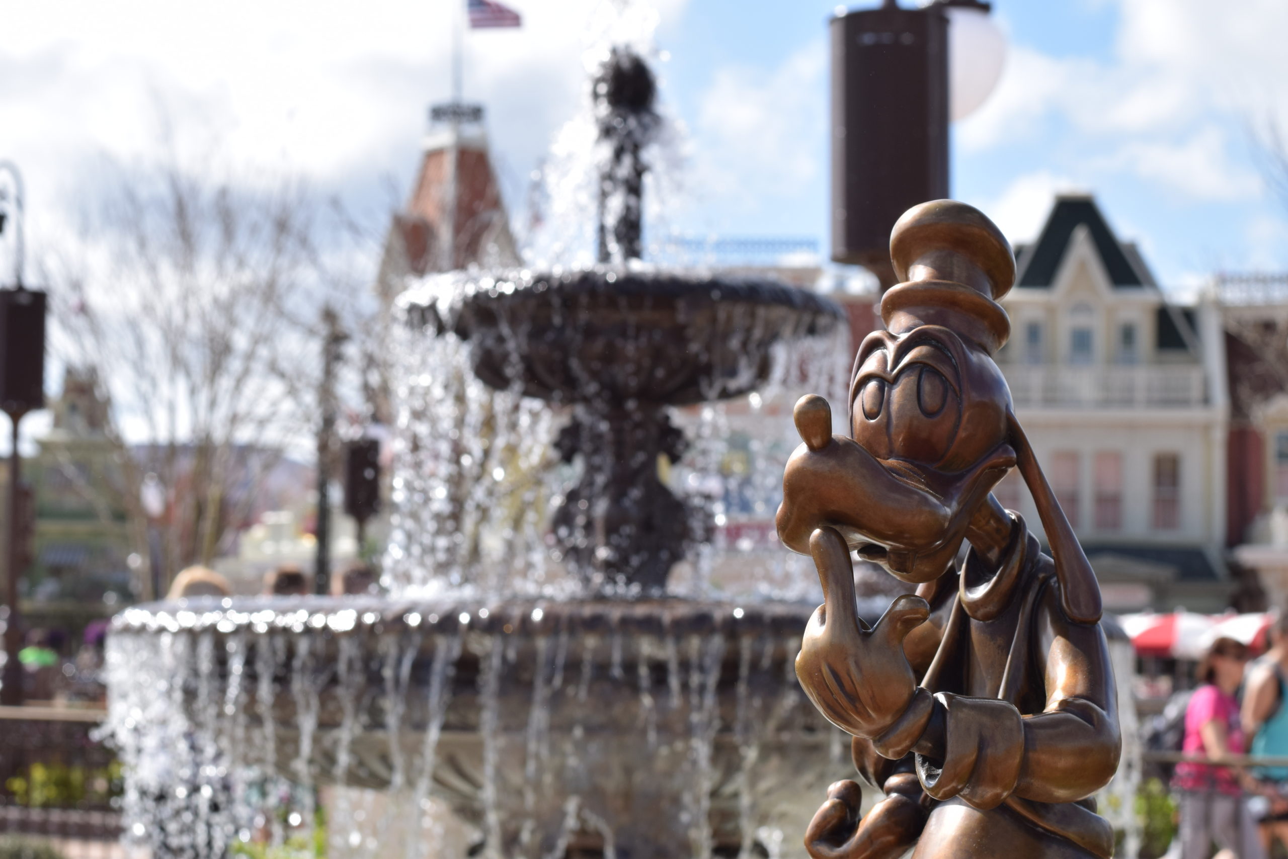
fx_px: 2684
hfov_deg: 27.0
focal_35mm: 75
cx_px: 644
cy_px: 430
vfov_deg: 18.2
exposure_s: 1/400
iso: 200
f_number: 10
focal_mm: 50
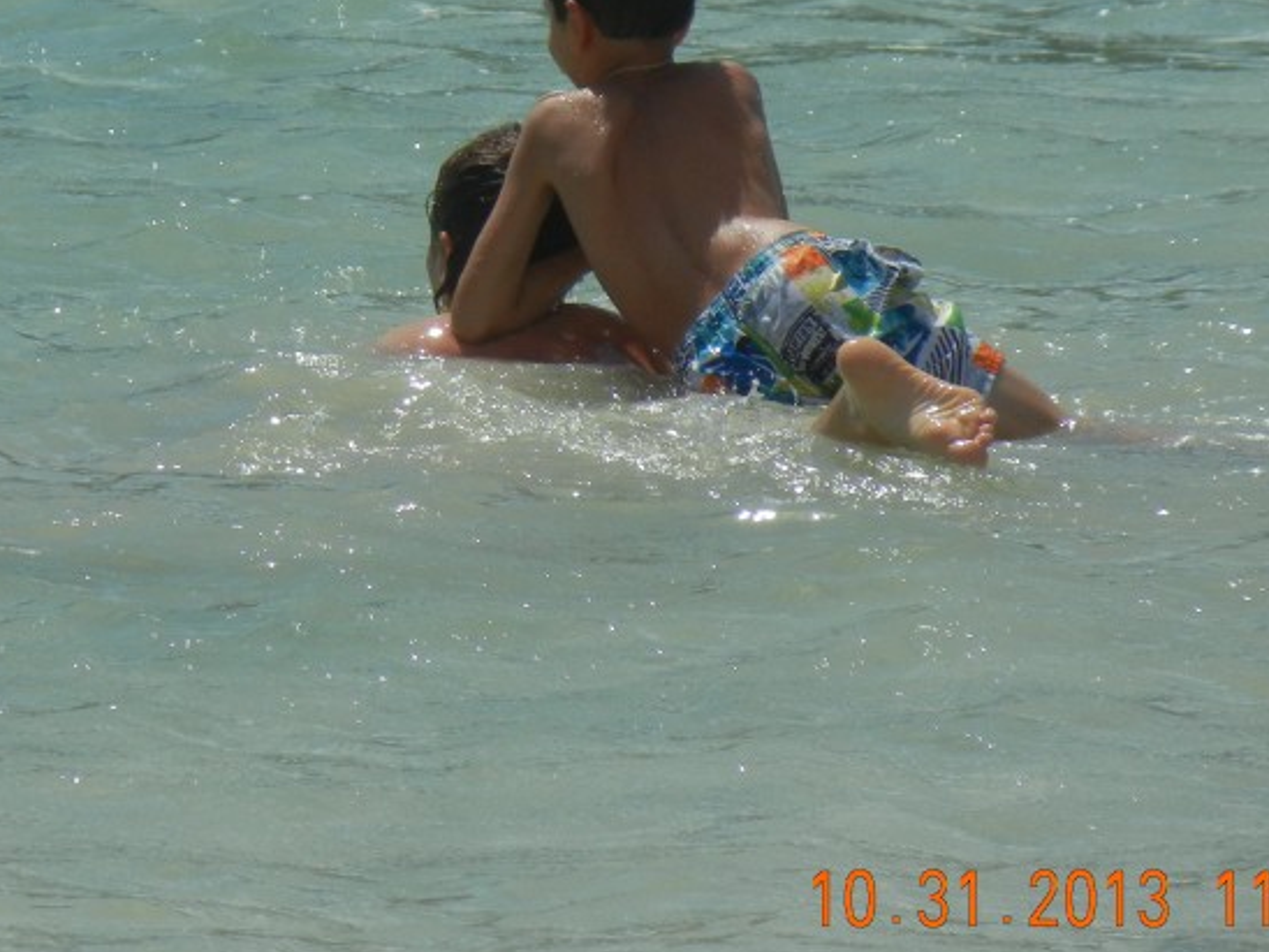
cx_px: 350
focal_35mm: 561
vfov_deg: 2.7
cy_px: 195
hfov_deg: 3.5
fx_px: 20566
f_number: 11.2
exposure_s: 1/363
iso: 160
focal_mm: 54
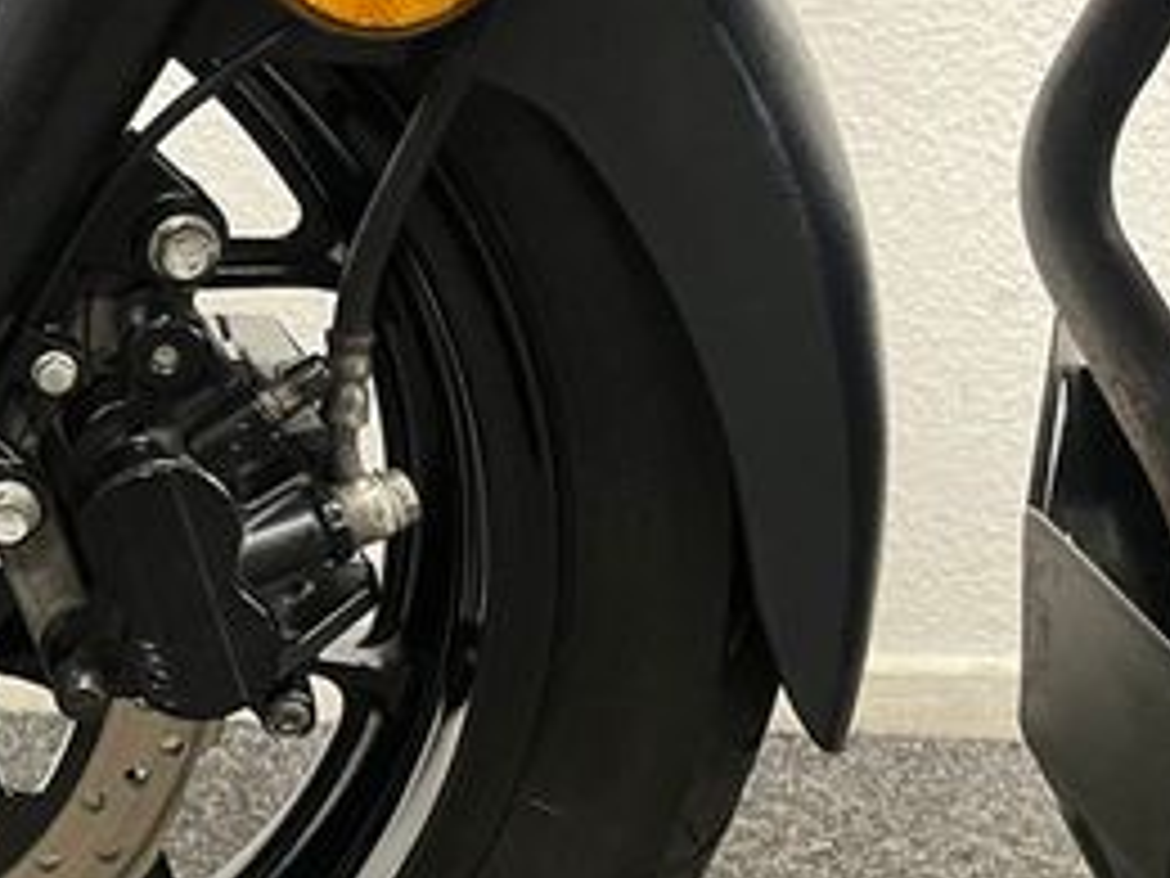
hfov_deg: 27.0
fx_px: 2163
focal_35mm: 64
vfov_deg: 22.9
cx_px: -207
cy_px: 347
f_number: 1.6
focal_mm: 5.1
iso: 400
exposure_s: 1/33
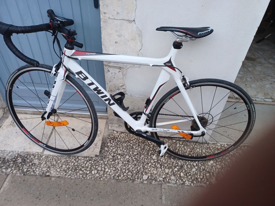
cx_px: 138
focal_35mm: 25
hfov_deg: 69.4
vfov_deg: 54.9
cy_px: 103
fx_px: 199
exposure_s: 1/50
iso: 100
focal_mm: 4.6
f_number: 1.8
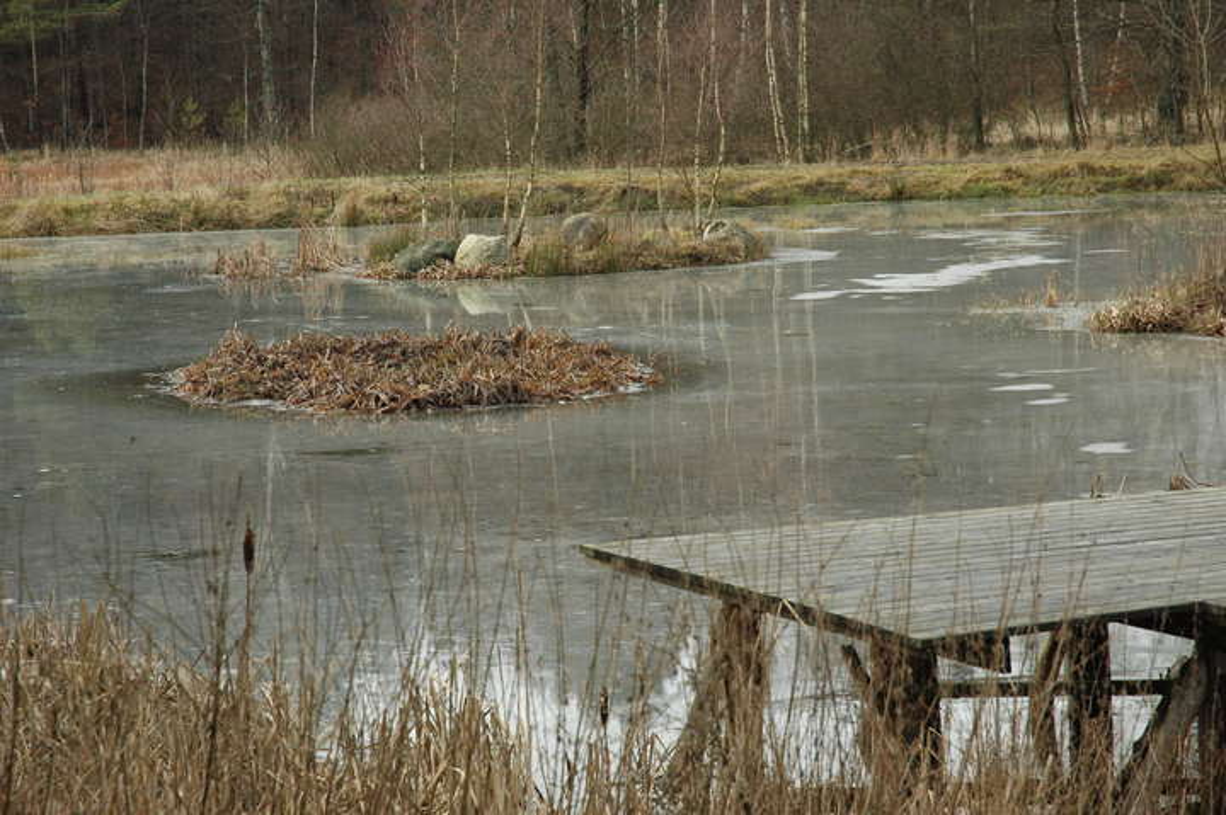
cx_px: 613
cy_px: 408
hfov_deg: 19.5
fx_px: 3573
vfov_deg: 13.0
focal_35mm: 105
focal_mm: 70
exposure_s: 1/320
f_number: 9
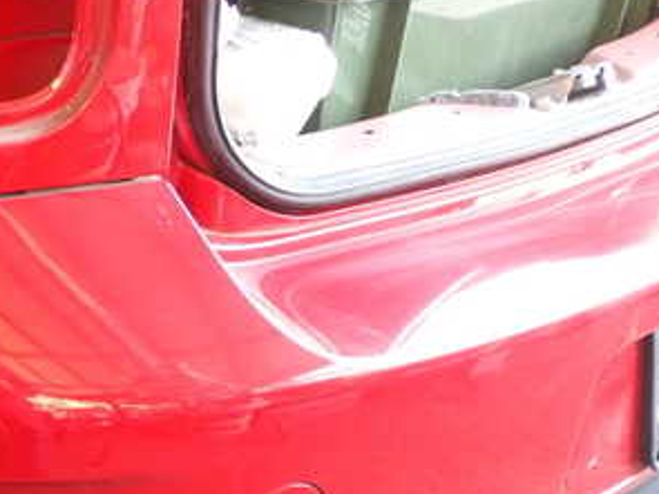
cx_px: 40
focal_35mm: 61
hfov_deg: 30.0
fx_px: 1161
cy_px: 472
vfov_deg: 23.2
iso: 250
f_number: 2.3
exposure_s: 1/30
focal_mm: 5.4
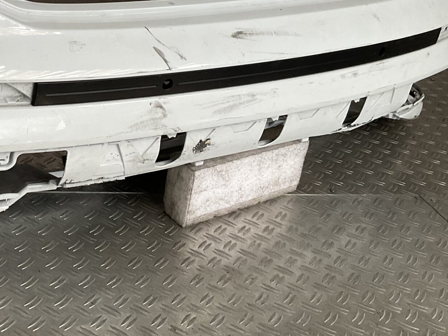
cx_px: 52
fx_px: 777
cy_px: 55
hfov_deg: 30.9
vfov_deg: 23.9
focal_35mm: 60
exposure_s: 1/50
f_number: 1.8
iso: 64
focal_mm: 3
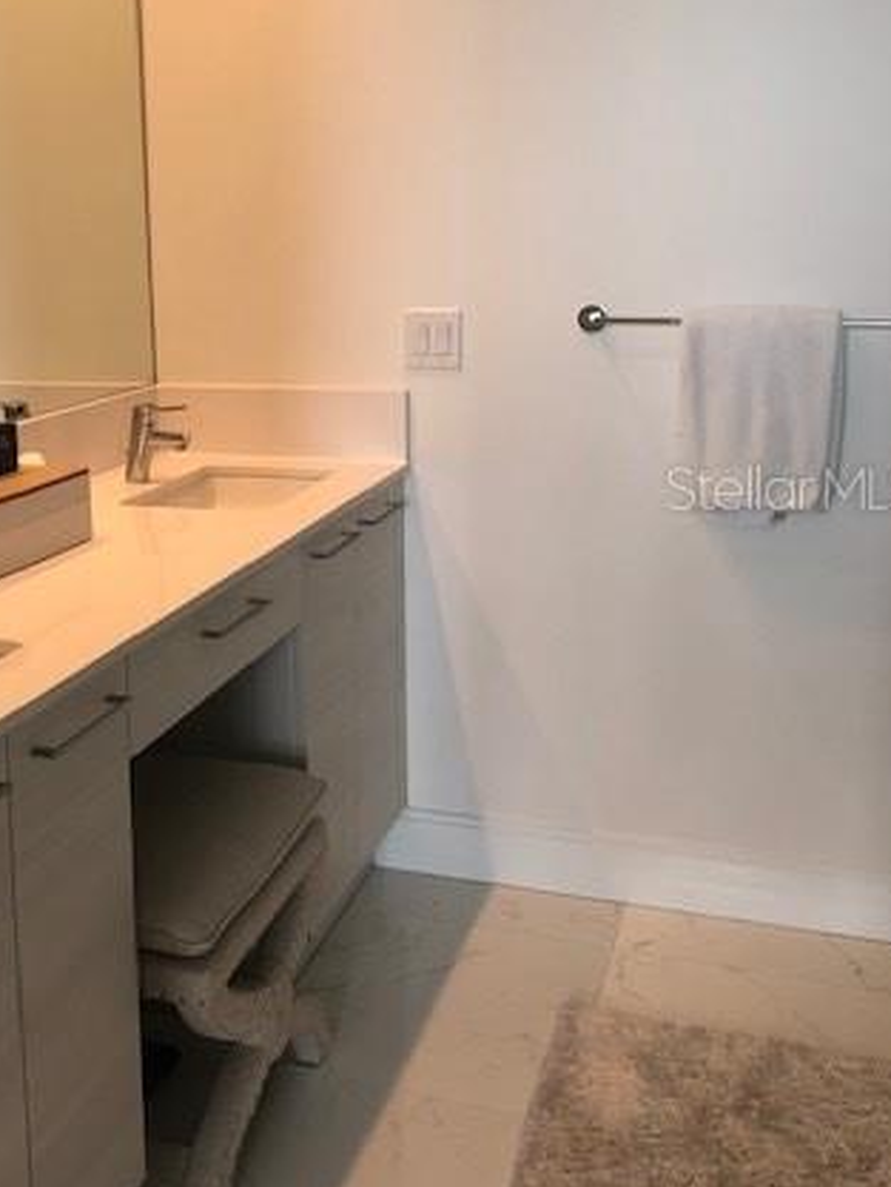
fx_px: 1475
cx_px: 251
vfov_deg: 43.7
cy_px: 487
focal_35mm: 43
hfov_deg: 33.1
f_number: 1.8
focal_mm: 3.99
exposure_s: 1/30
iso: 25
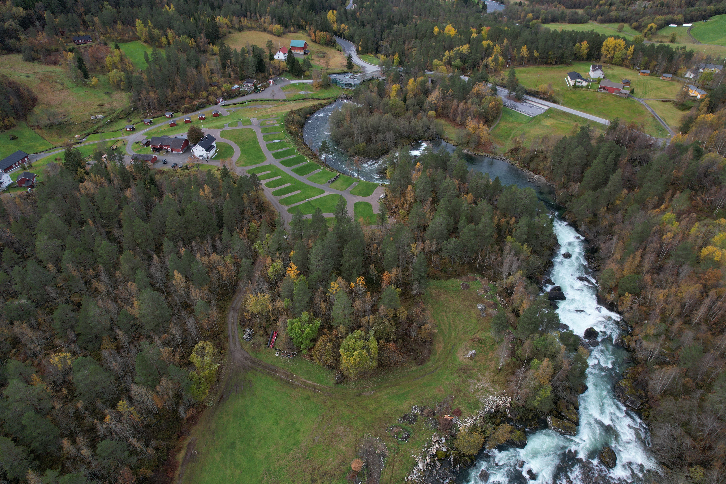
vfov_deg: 57.2
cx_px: 363
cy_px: 242
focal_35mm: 22
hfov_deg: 78.6
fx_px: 444
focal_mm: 8.38
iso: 100
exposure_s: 1/500
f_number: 2.8
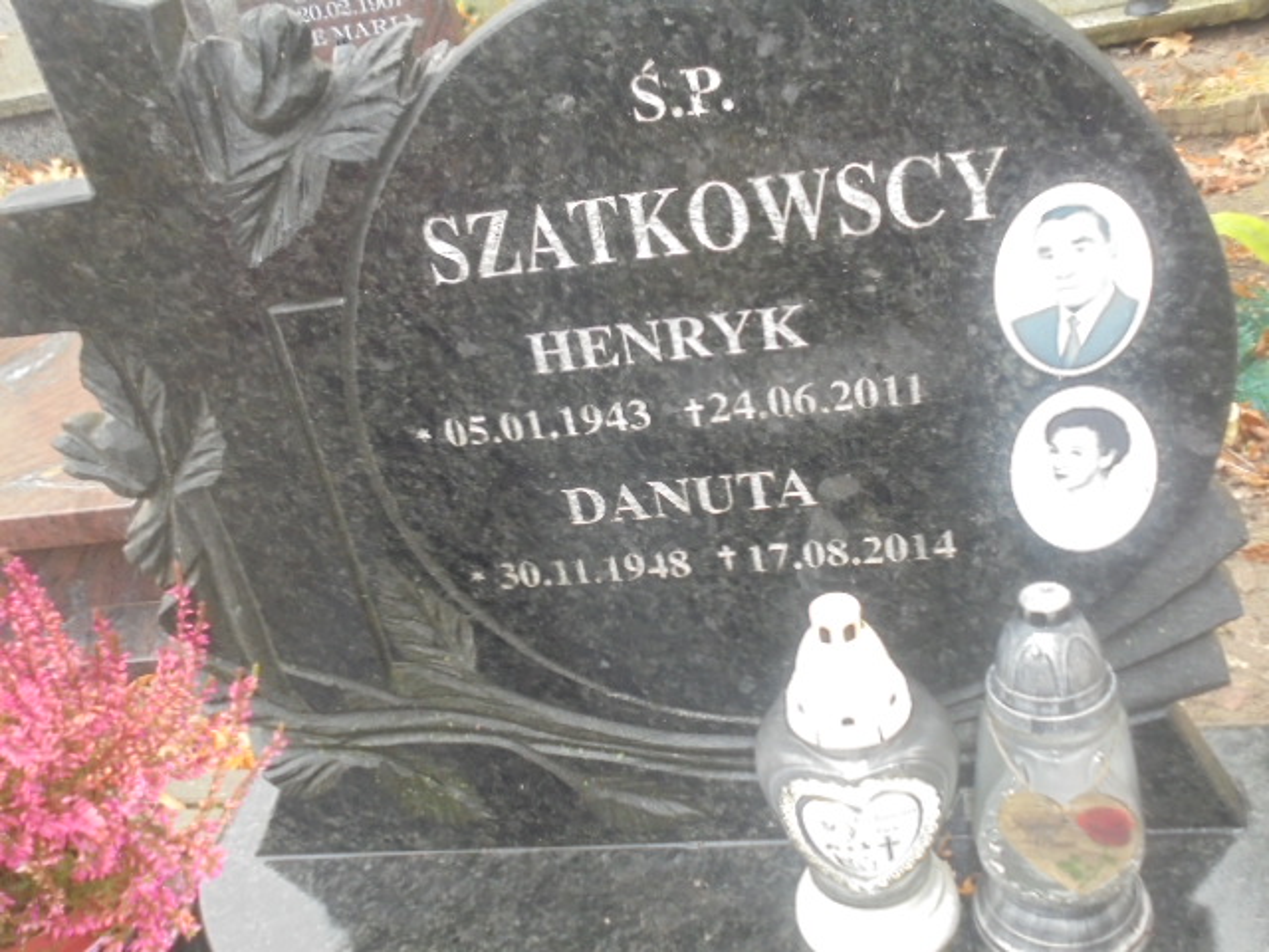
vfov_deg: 37.7
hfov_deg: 49.0
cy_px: 476
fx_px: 1393
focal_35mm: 38
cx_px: 634
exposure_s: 1/30
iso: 400
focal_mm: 6.9
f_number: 4.2
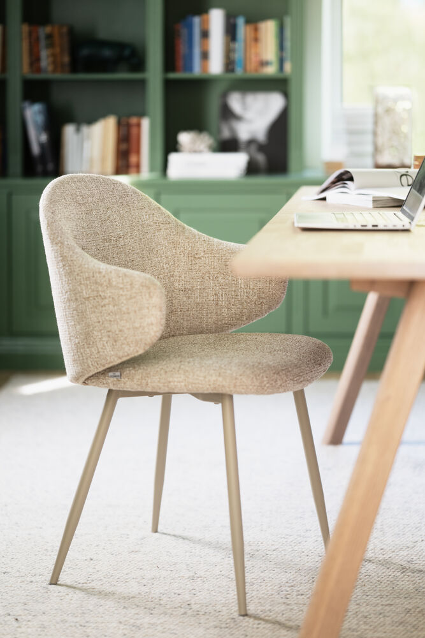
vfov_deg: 23.9
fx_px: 1505
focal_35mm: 85
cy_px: 319
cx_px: 212
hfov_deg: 16.1
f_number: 1.8
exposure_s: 1/60
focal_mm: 85
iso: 160
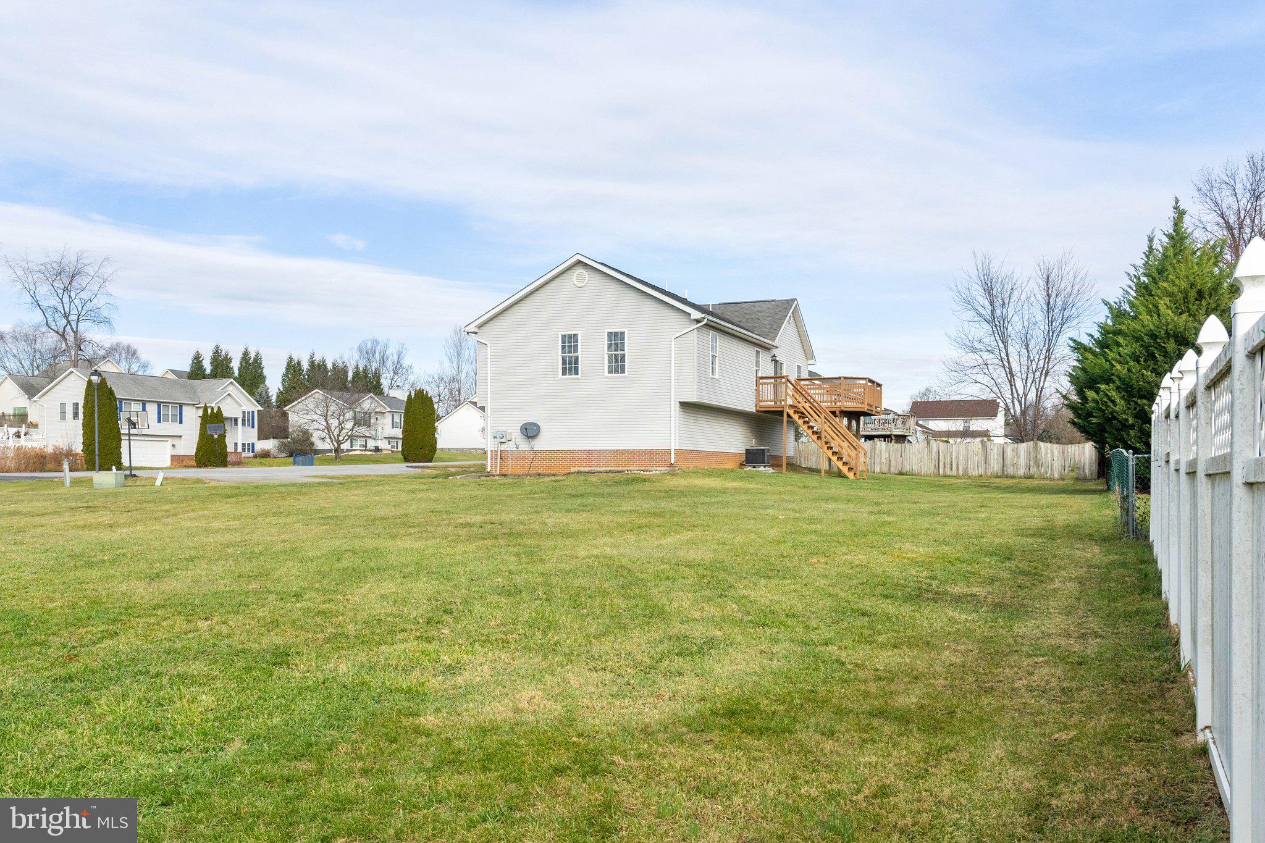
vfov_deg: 43.6
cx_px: 632
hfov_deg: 61.9
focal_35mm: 30
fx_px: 1054
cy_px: 422
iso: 640
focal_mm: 20
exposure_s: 1/1600
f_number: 8
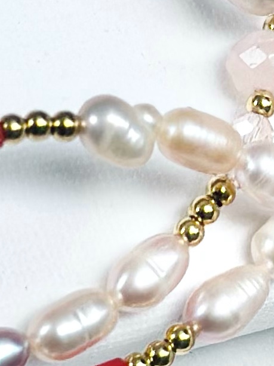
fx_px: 3335
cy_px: 70
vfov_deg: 6.3
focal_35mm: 316
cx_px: 19
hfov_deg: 4.7
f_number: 1.78
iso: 80
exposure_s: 1/373
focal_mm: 6.86
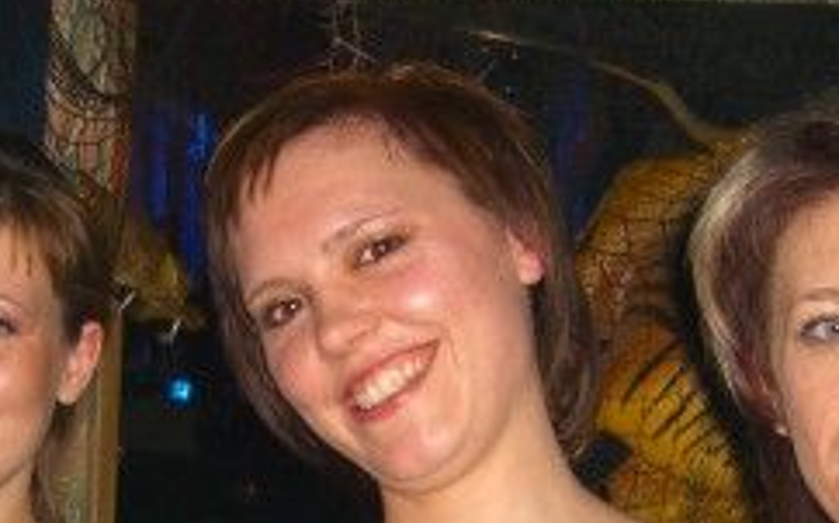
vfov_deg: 12.8
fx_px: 2285
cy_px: 589
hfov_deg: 20.8
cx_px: 395
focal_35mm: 100
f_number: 2.8
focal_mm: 7.9
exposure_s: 1/60
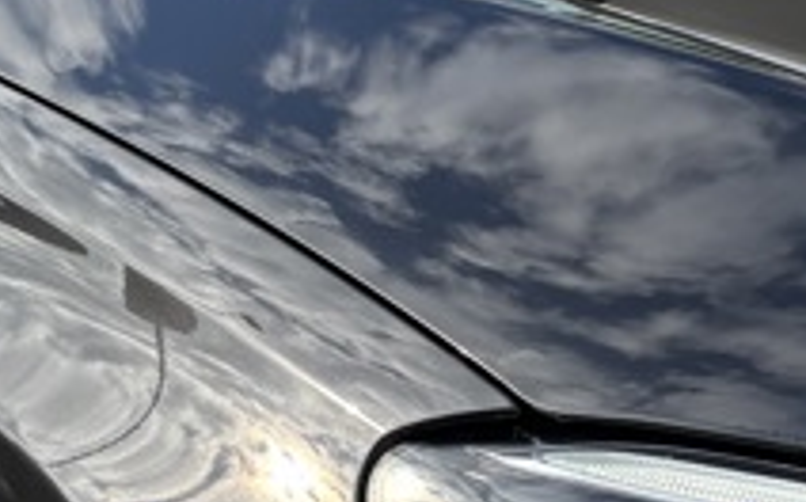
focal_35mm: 104
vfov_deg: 12.5
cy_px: 171
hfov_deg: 20.0
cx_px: 513
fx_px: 2282
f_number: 1.6
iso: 50
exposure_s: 1/1590
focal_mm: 5.96
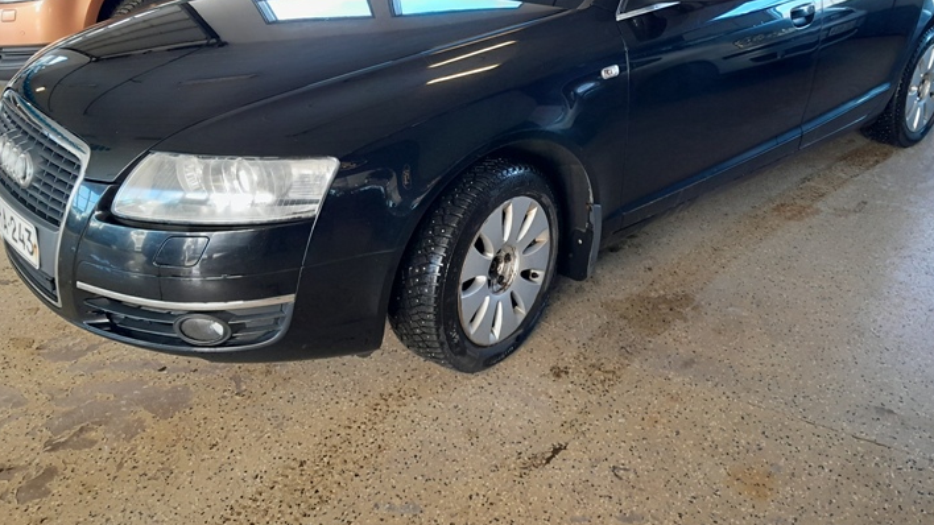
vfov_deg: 36.4
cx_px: 489
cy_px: 191
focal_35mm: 32
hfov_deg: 61.0
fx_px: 792
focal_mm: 4
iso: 100
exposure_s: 1/50
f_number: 1.8
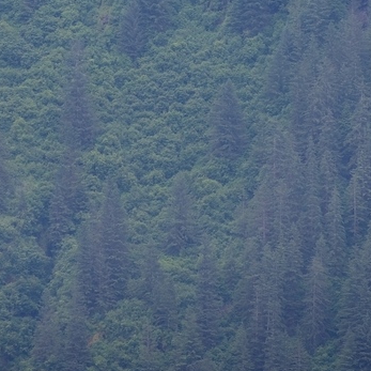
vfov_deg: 1.9
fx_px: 11398
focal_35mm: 940
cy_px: -67
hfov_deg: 1.9
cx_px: 67
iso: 500
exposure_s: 1/640
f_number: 5.6
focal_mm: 300
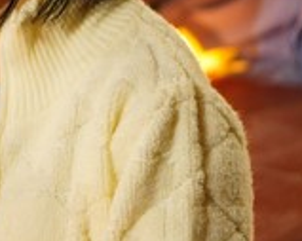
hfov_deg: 9.4
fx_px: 1795
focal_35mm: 201
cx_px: -152
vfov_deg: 7.7
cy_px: 3
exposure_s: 1/50
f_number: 1.8
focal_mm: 35
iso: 1250
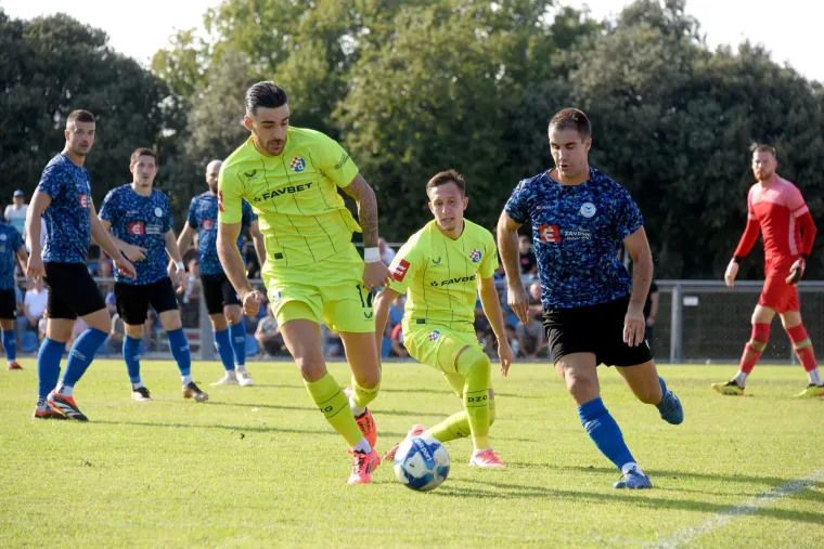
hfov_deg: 12.1
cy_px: 274
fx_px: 3892
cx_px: 412
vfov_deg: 8.1
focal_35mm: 170
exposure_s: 1/1250
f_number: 5.6
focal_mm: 170
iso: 800
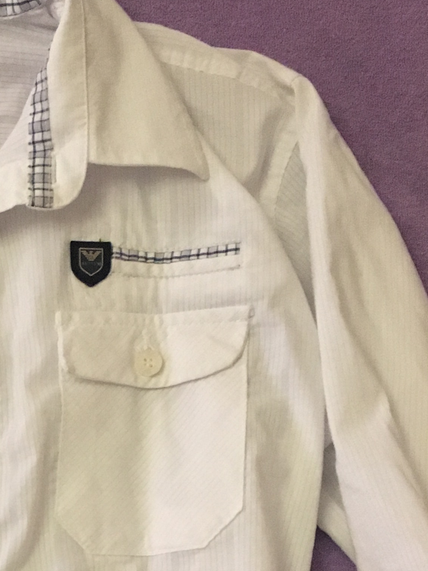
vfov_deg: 23.5
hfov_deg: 17.9
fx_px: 1270
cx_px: -134
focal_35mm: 77
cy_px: 651
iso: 200
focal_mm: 4.15
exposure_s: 1/25
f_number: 2.2
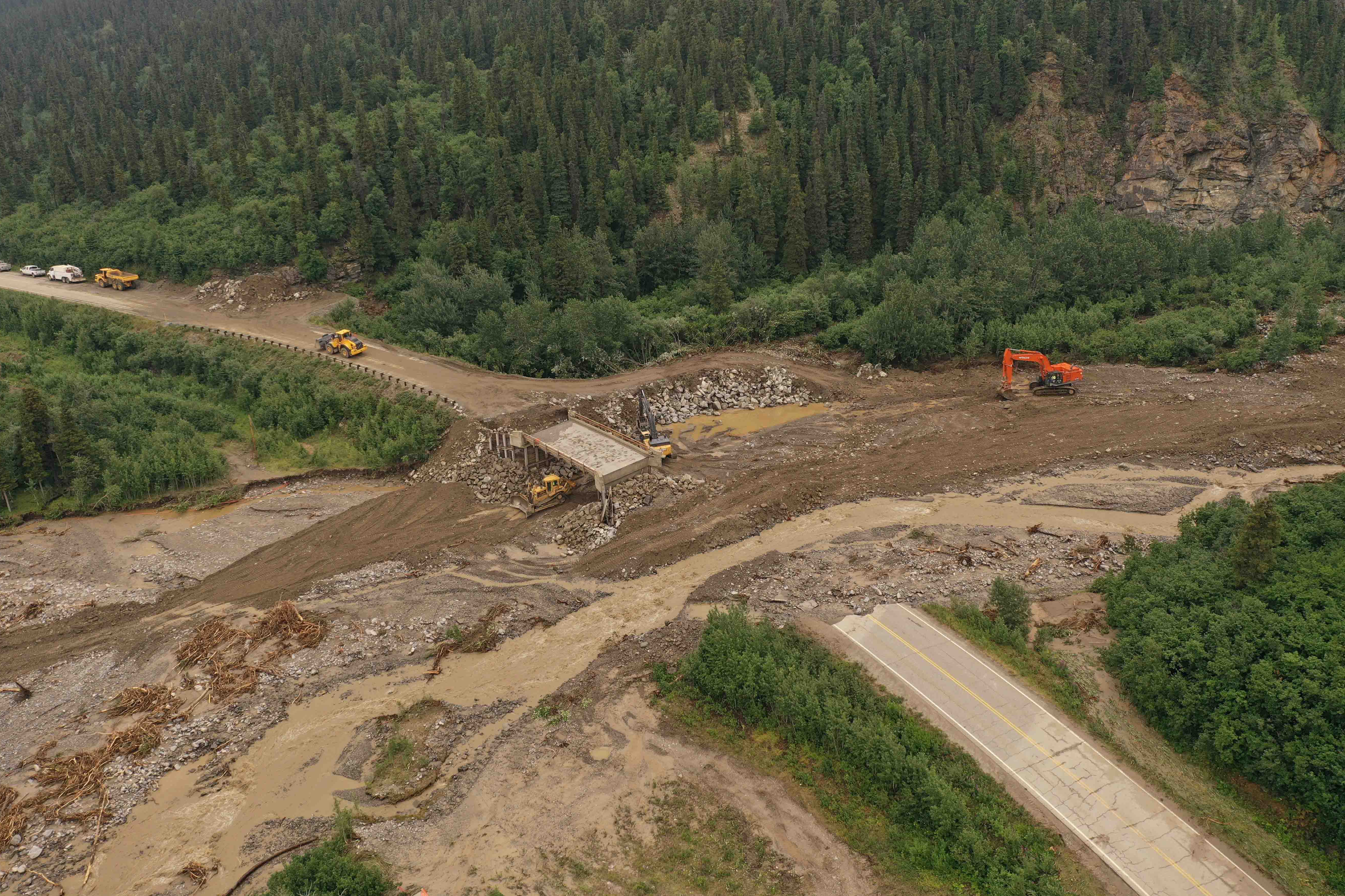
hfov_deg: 63.7
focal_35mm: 29
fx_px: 1083
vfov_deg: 45.0
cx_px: 673
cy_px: 446
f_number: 4.5
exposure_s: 1/200
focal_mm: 10.26
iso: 100
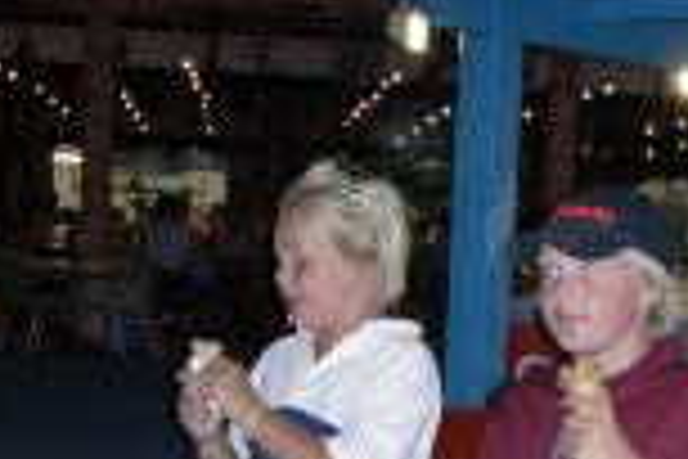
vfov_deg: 11.9
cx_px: 562
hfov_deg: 17.9
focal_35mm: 113
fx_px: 2159
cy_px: 508
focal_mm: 6.7
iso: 112
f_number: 2.9
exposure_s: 1/64
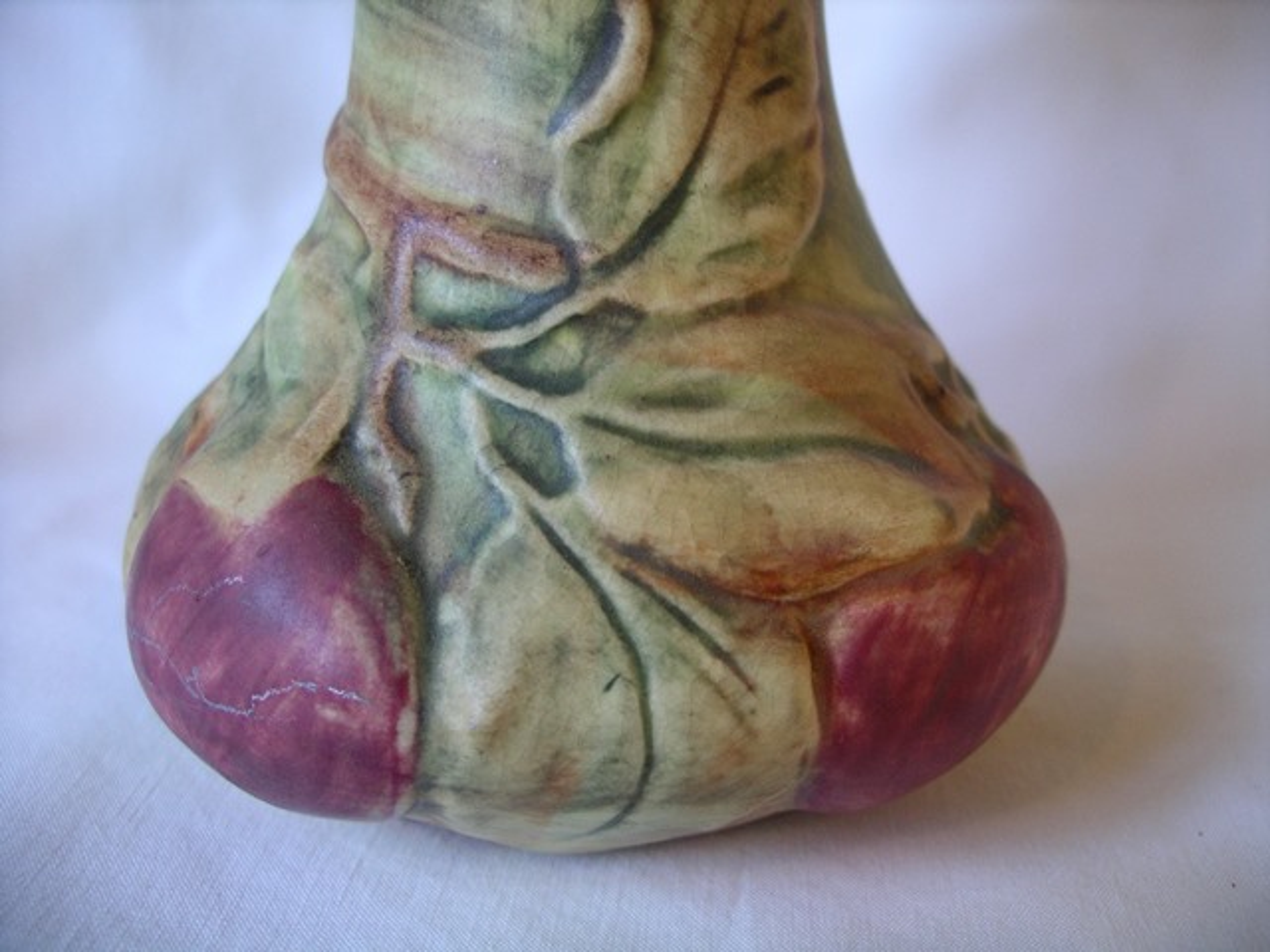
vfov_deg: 38.7
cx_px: 635
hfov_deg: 50.1
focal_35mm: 37
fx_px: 1357
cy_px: 476
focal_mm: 7.8
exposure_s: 1/25
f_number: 2.8
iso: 200
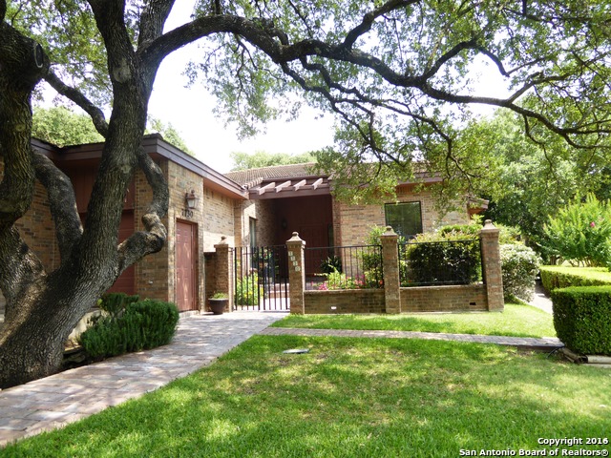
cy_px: 229
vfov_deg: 54.9
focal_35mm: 25
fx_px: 441
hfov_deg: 69.4
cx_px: 306
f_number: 3.3
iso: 100
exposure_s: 1/200
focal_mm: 4.3
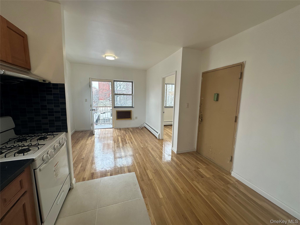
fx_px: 121
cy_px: 112
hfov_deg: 102.1
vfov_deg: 85.7
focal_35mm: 14
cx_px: 150
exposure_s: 1/120
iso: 50
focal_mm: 2.22
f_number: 2.2
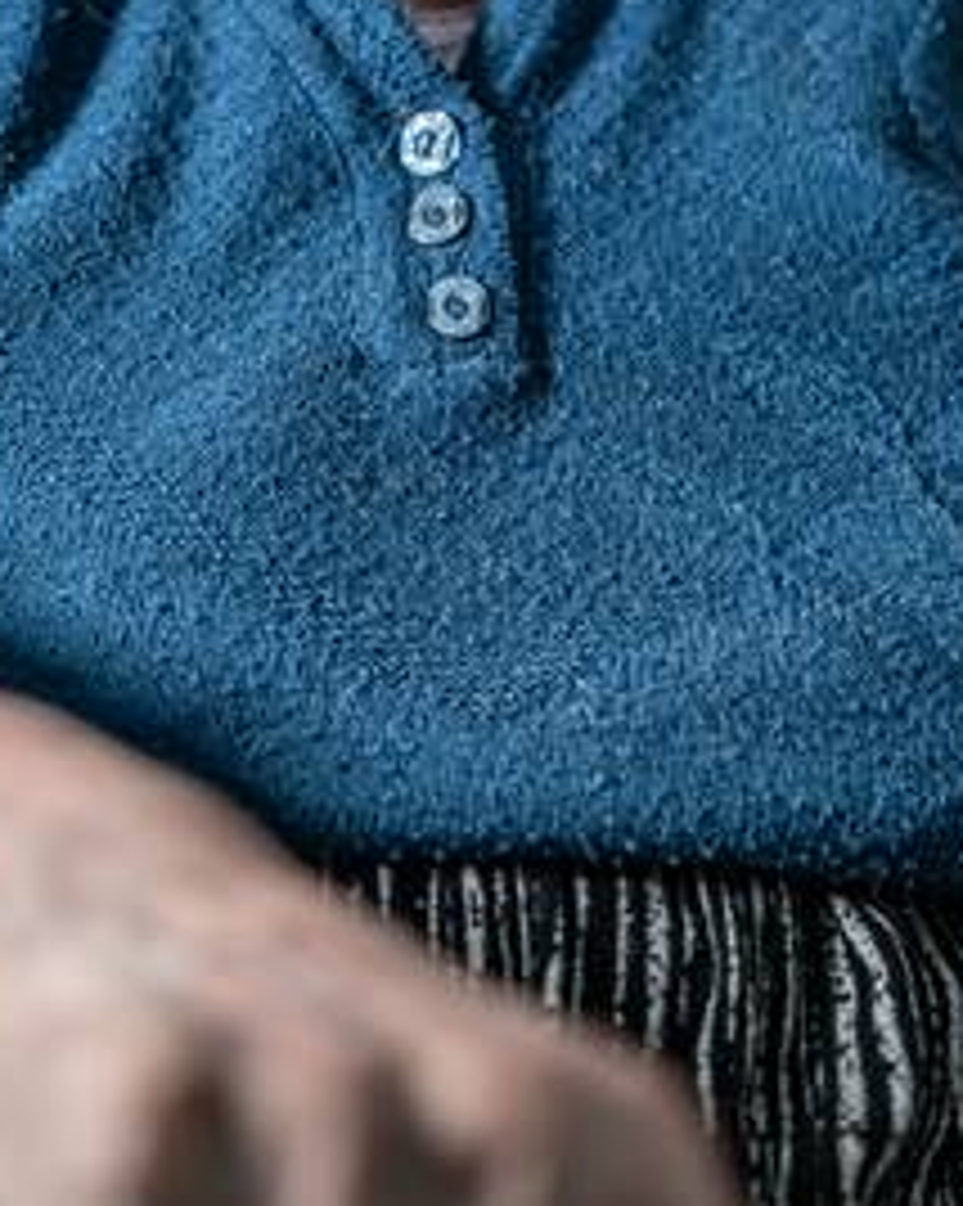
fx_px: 3495
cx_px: 421
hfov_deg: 15.7
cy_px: 40
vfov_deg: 19.1
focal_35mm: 98
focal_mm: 35
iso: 320
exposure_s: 1/800
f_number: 1.8
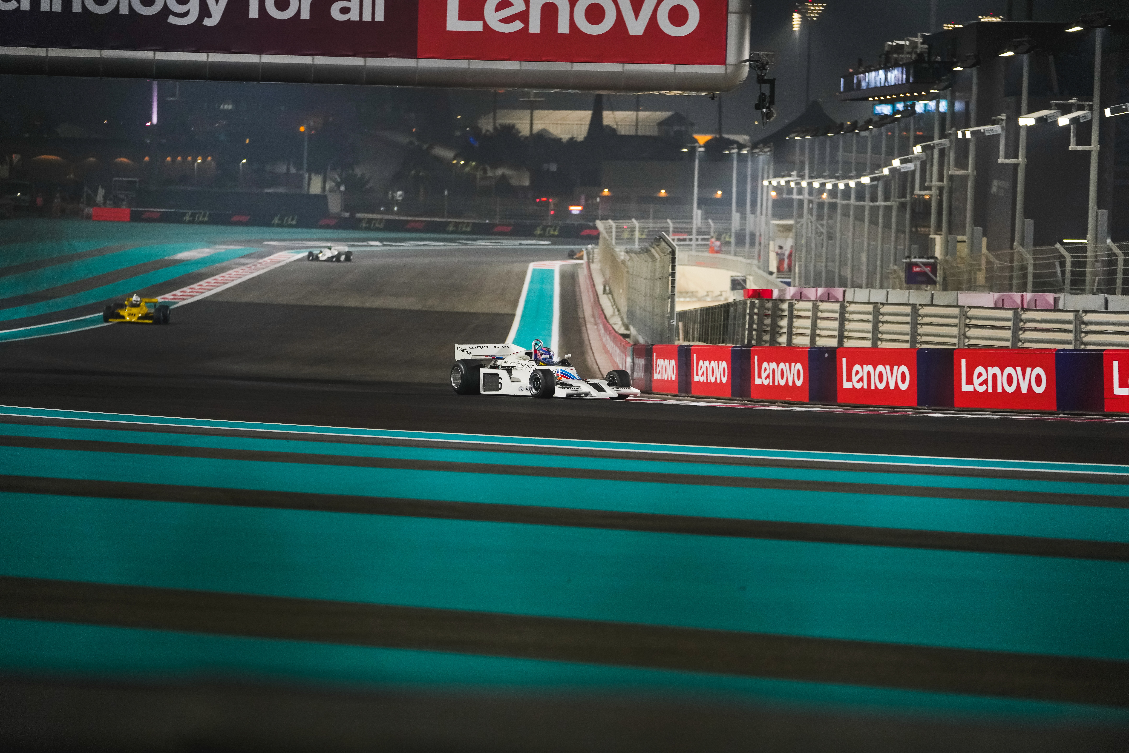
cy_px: 376
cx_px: 564
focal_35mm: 132
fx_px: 4139
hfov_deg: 15.5
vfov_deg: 10.4
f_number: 2.8
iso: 2000
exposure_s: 1/1250
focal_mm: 132
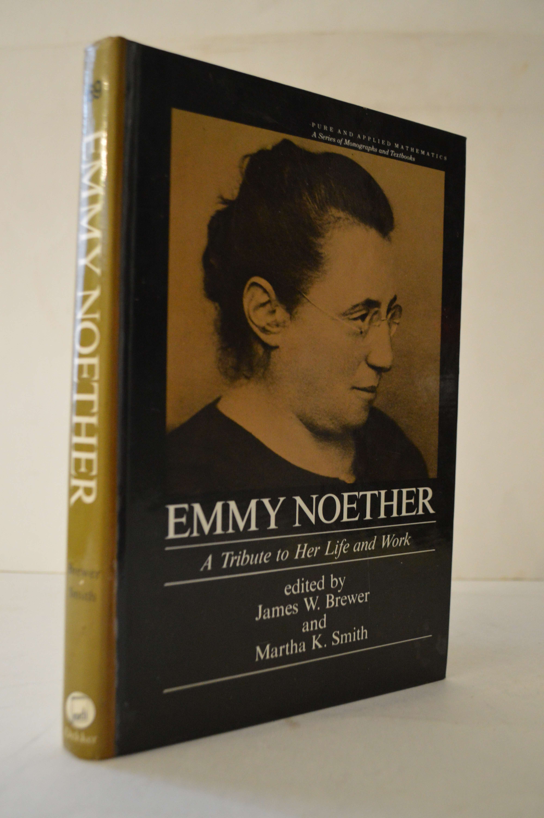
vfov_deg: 57.3
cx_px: 272
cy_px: 409
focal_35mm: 33
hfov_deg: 39.9
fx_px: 749
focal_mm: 22
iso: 2000
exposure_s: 1/30
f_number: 3.8
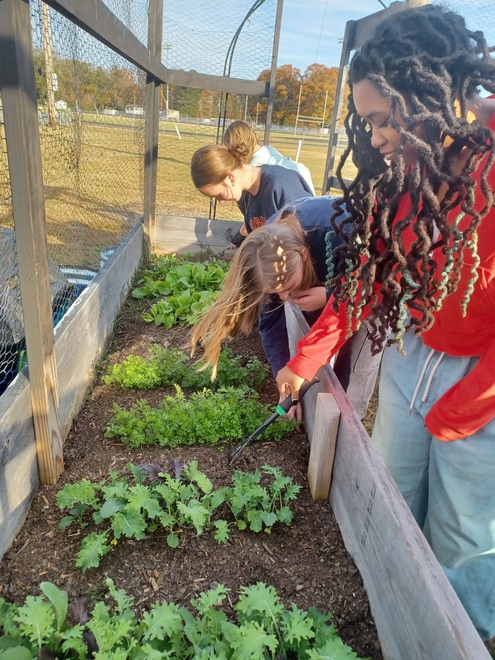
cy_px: 330
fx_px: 477
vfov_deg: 69.4
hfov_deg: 54.9
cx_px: 248
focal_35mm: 25
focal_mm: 4.6
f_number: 1.8
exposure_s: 1/120
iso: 50
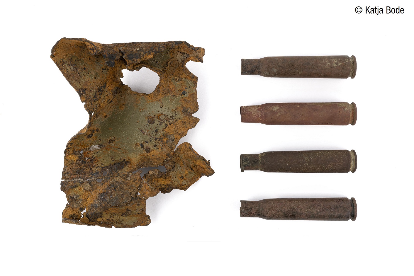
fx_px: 552
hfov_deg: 41.1
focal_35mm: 48
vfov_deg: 28.1
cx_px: 207
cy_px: 138
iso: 125
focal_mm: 48
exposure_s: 1/40
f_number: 14
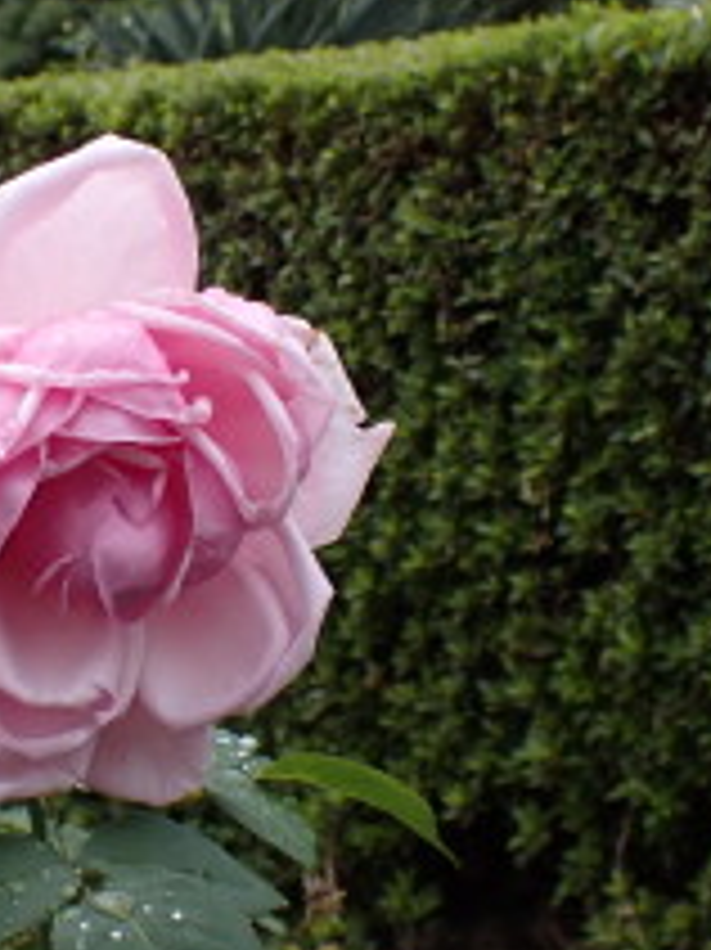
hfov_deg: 20.2
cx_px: 38
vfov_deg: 27.4
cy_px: 410
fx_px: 1946
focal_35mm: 71
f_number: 3.2
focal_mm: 5.4
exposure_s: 1/160
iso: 100
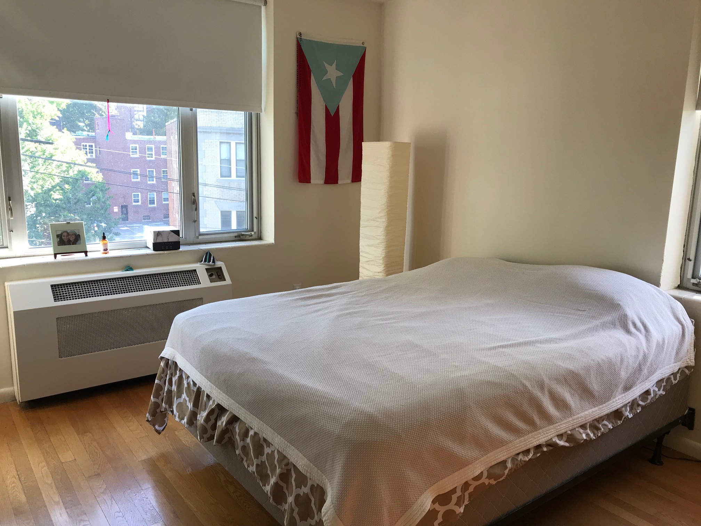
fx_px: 567
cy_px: 263
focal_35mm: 28
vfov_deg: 49.7
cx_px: 350
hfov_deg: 63.4
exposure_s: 1/60
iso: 20
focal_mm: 3.99
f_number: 1.8
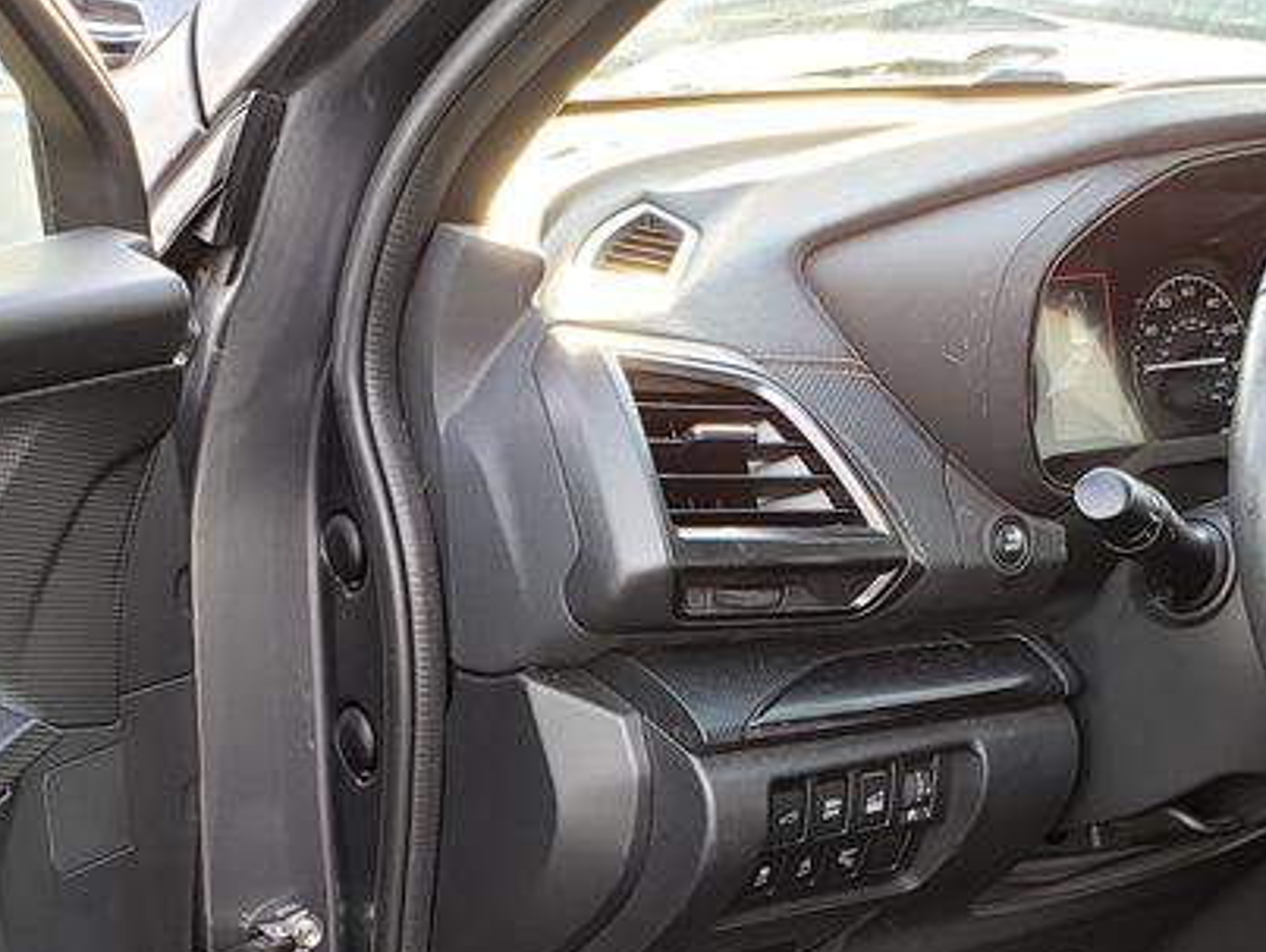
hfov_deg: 29.4
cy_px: 1147
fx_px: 2416
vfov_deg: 20.8
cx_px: 666
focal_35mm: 66
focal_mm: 4.3
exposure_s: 1/46
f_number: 2.4
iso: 100
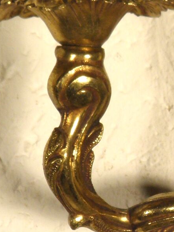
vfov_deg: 5.7
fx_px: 2314
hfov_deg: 4.3
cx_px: 245
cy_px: 110
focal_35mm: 345
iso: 100
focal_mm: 14.3
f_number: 4.4
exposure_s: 1/60
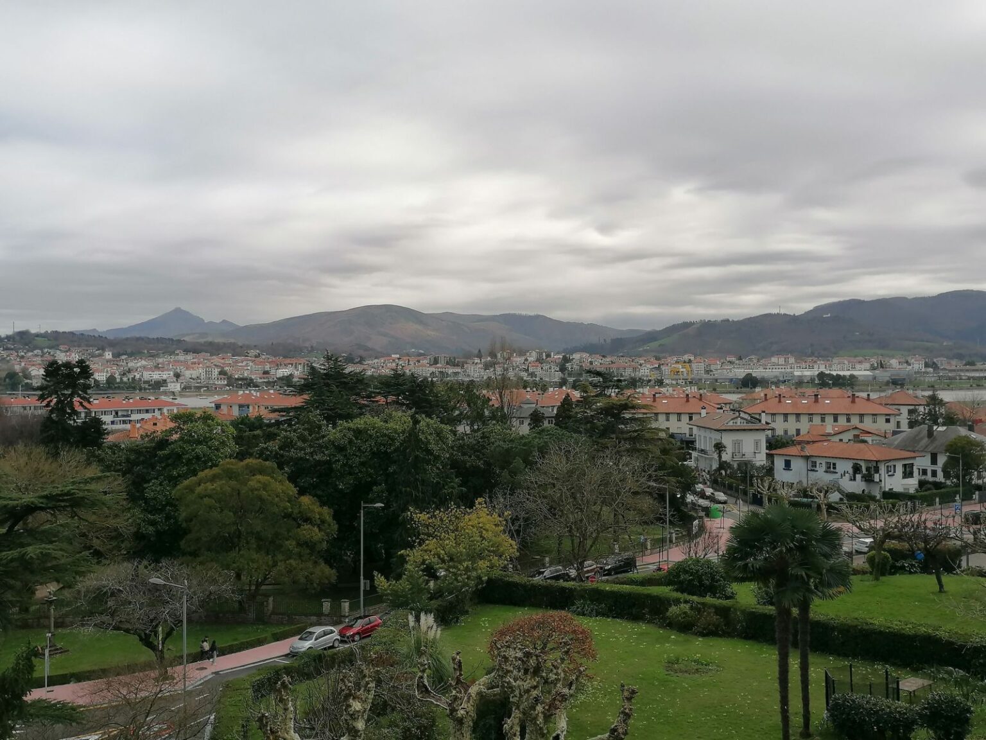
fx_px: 1025
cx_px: 493
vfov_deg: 39.7
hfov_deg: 51.4
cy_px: 370
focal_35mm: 36
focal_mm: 4.75
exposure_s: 1/1399
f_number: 1.8
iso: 50
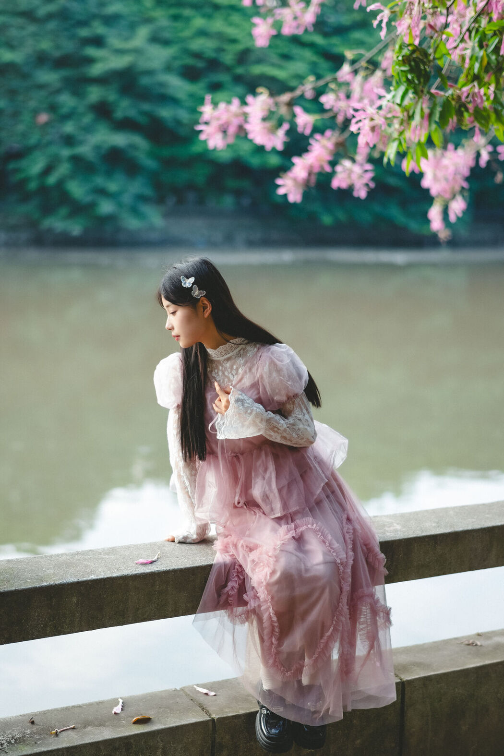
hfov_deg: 23.4
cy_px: 378
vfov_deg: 34.5
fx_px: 1218
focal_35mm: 58
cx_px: 252
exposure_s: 1/1250
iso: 400
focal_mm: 58
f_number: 1.8
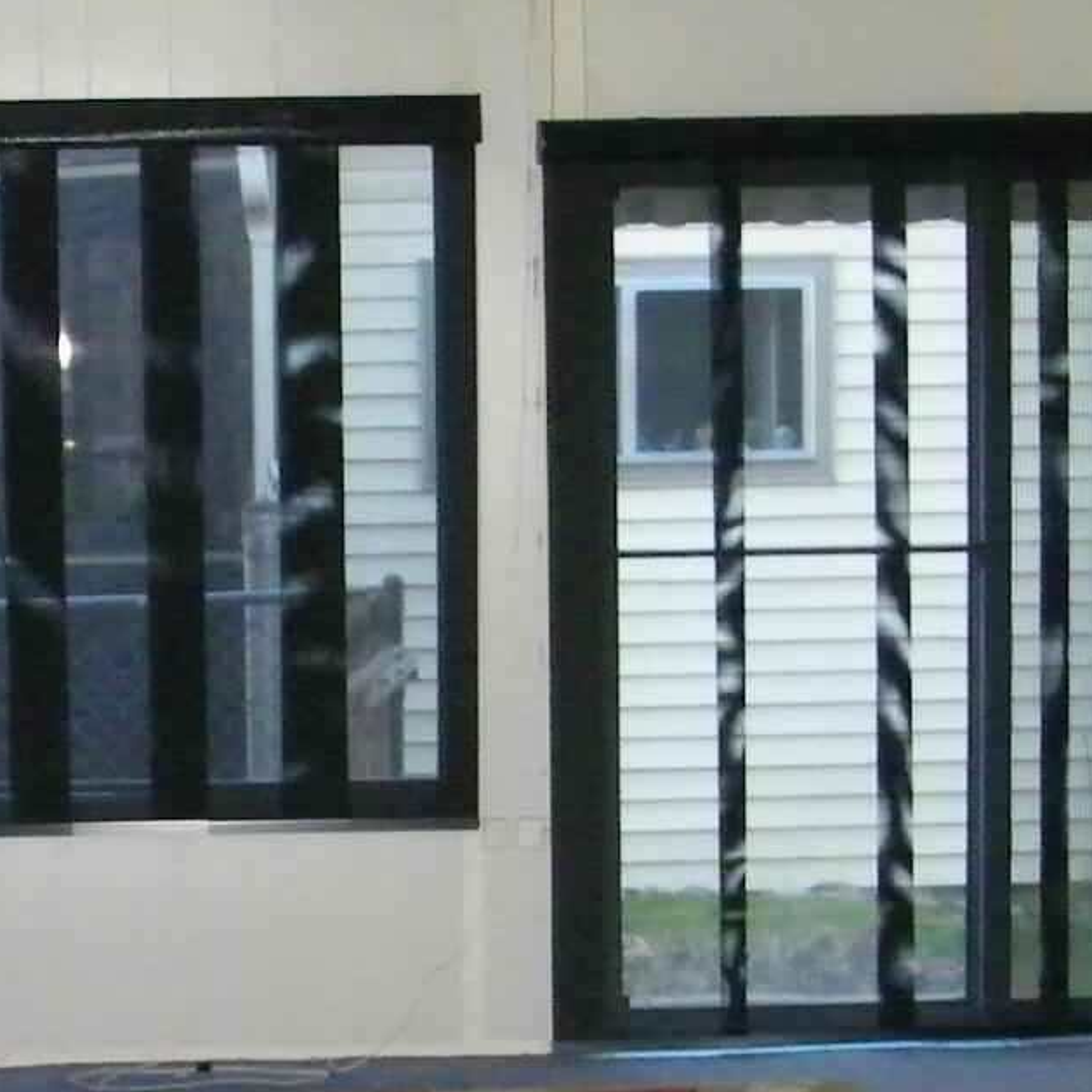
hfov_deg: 16.9
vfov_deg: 17.0
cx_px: 158
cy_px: 811
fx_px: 3640
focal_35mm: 102
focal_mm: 5
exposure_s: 1/30
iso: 320
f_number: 3.5
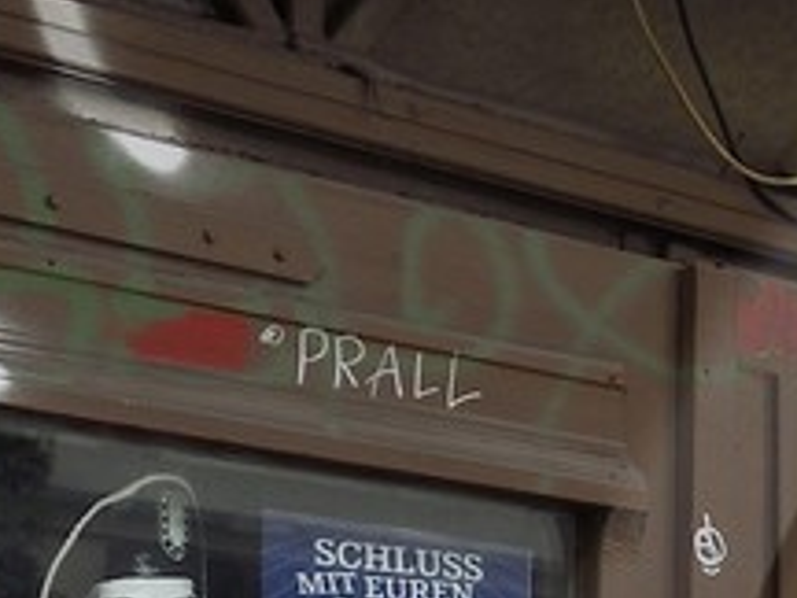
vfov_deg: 8.3
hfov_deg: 9.9
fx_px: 3937
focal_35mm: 171
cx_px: 2015
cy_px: 1122
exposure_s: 1/160
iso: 200
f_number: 6.3
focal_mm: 24
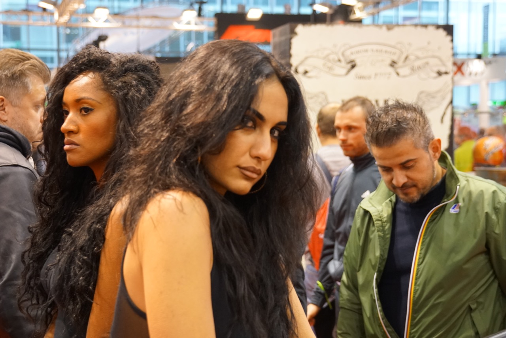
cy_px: 169
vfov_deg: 17.5
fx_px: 1097
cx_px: 253
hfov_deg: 26.0
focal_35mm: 78
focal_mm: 52
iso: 2500
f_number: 5.6
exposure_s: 1/160
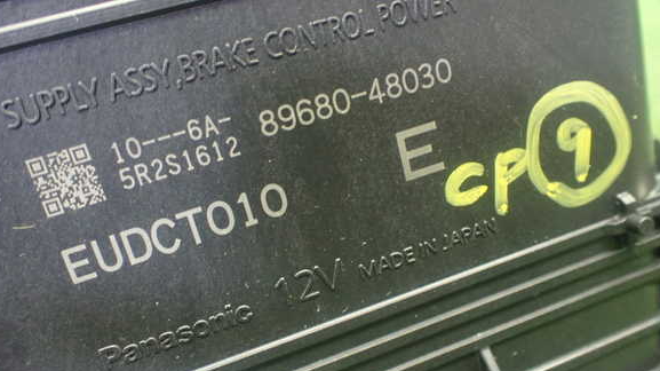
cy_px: 212
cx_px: 328
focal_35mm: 34
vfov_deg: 34.6
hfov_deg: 58.0
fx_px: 595
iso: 800
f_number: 2.3
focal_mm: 5.4
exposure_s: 1/30
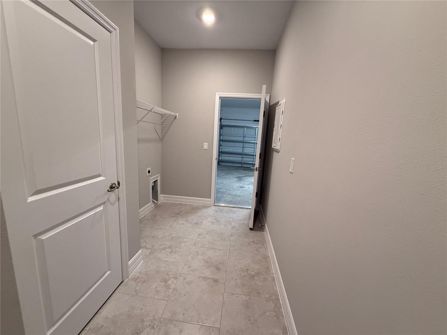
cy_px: 168
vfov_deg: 85.7
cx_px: 224
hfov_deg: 102.1
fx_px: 181
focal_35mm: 14
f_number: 2.2
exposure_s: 1/60
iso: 250
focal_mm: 2.22
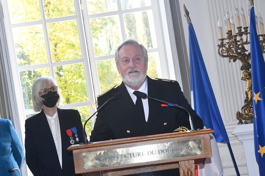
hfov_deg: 22.1
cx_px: 131
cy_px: 98
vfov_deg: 14.9
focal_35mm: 92
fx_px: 677
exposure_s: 1/250
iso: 2500
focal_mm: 55
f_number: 6.3
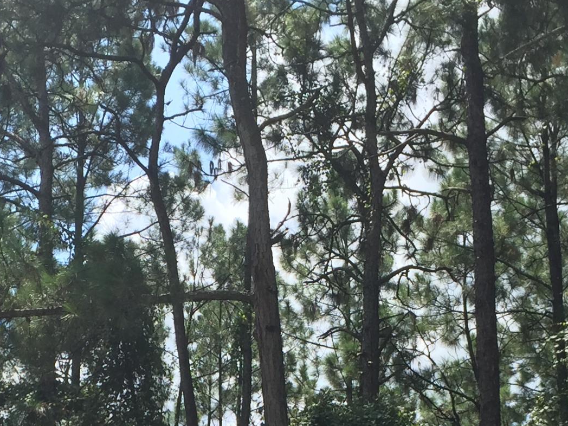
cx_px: 190
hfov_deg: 23.5
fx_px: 1362
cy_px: 579
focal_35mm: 83
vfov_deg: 16.6
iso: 32
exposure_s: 1/1364
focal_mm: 4.15
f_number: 2.2
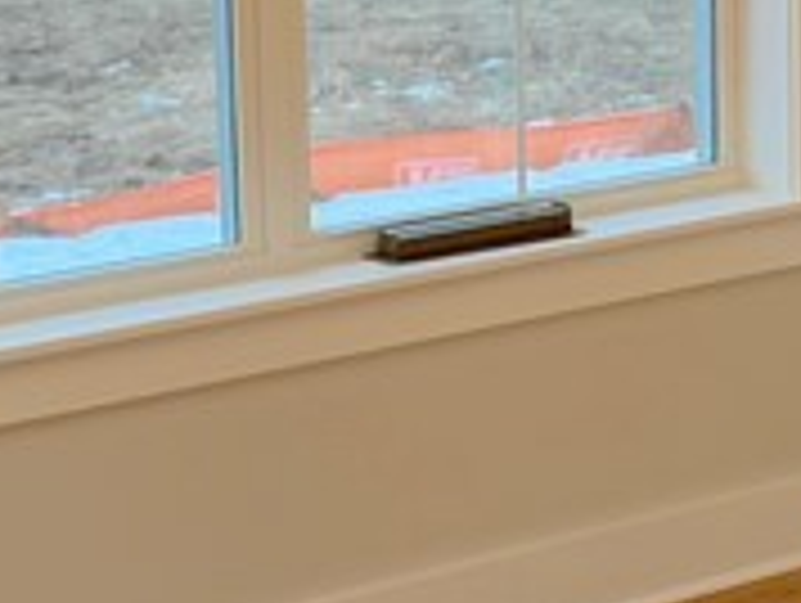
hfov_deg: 14.1
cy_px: 58
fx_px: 3198
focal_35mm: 138
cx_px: 788
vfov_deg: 10.7
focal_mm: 6.76
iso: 64
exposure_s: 1/120
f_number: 1.78
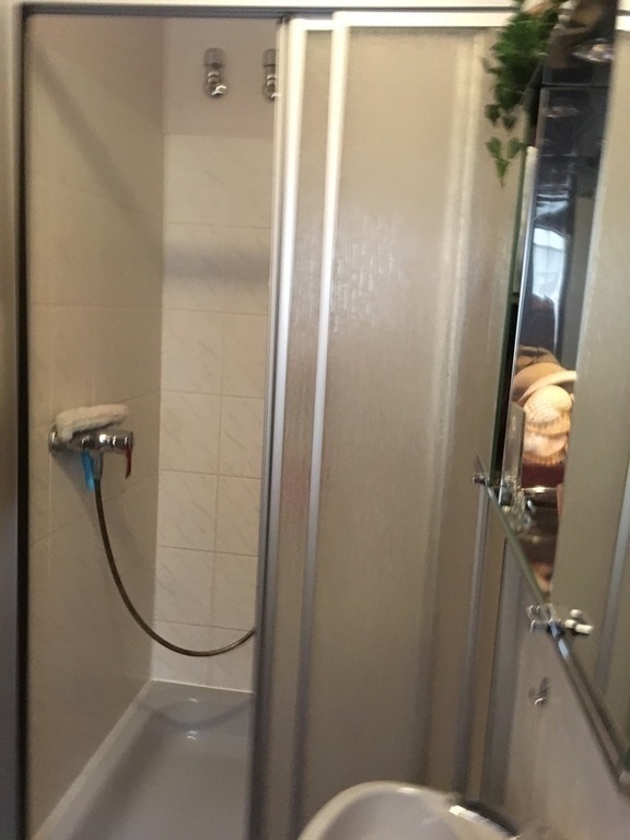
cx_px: 315
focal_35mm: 29
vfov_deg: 61.7
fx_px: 704
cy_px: 420
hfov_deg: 48.2
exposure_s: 1/17
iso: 250
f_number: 2.2
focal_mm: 4.15
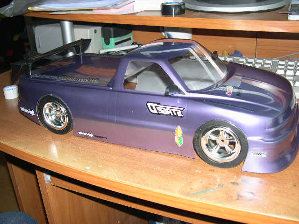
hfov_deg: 49.0
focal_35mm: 38
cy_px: 112
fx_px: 328
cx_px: 150
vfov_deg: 37.7
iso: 100
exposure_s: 1/60
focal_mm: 8
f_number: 2.8
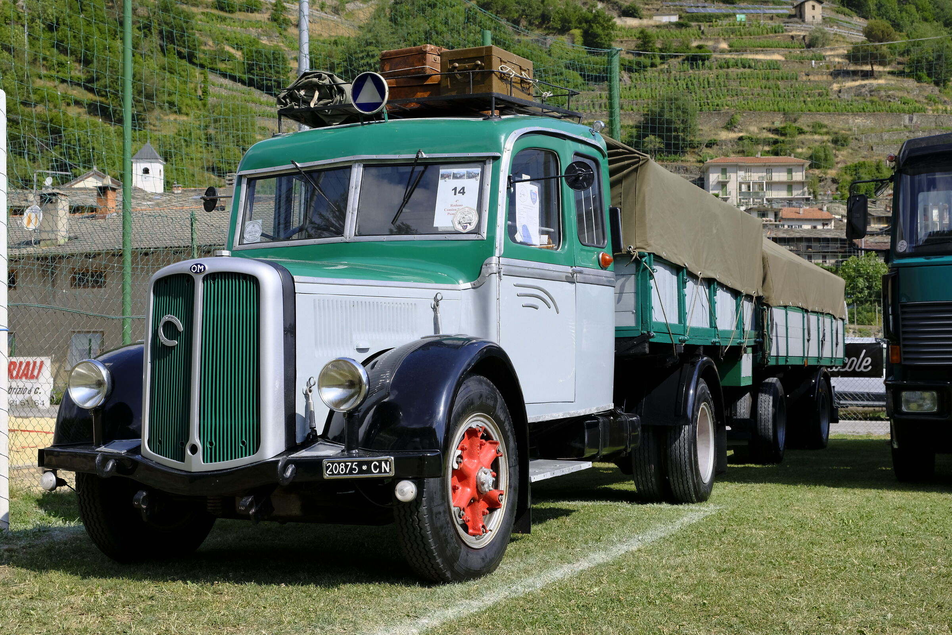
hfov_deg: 45.4
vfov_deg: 31.2
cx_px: 476
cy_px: 318
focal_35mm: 43
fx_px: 1137
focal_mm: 28.9
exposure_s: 1/350
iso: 200
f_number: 7.1
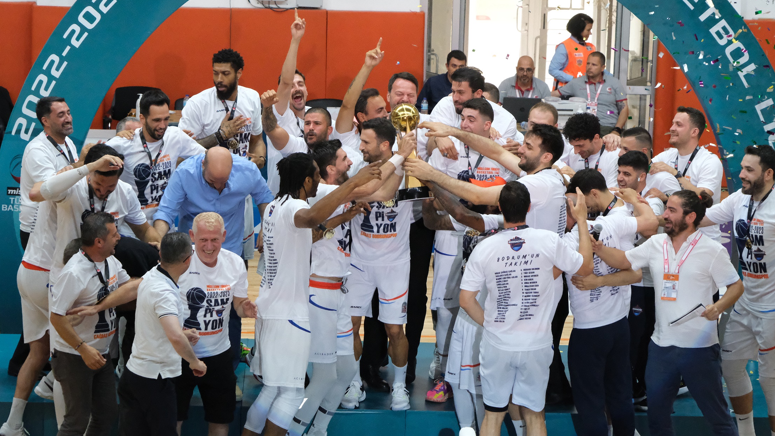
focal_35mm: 126
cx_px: 387
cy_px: 221
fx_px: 2589
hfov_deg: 17.0
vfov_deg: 9.6
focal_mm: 80
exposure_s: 1/1000
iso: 12800
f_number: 5
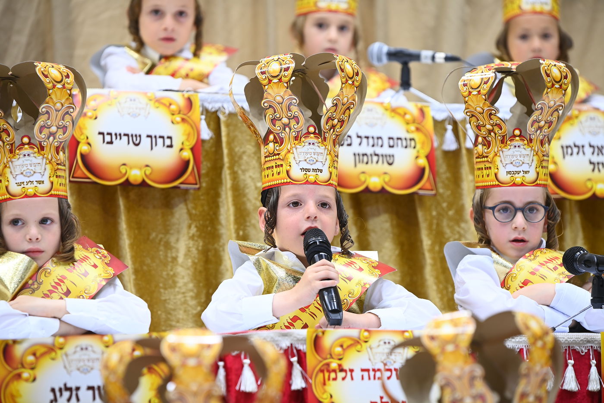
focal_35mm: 170
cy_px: 202
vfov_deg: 8.1
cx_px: 302
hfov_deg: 12.1
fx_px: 2852
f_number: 3.5
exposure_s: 1/200
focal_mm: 170
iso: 640
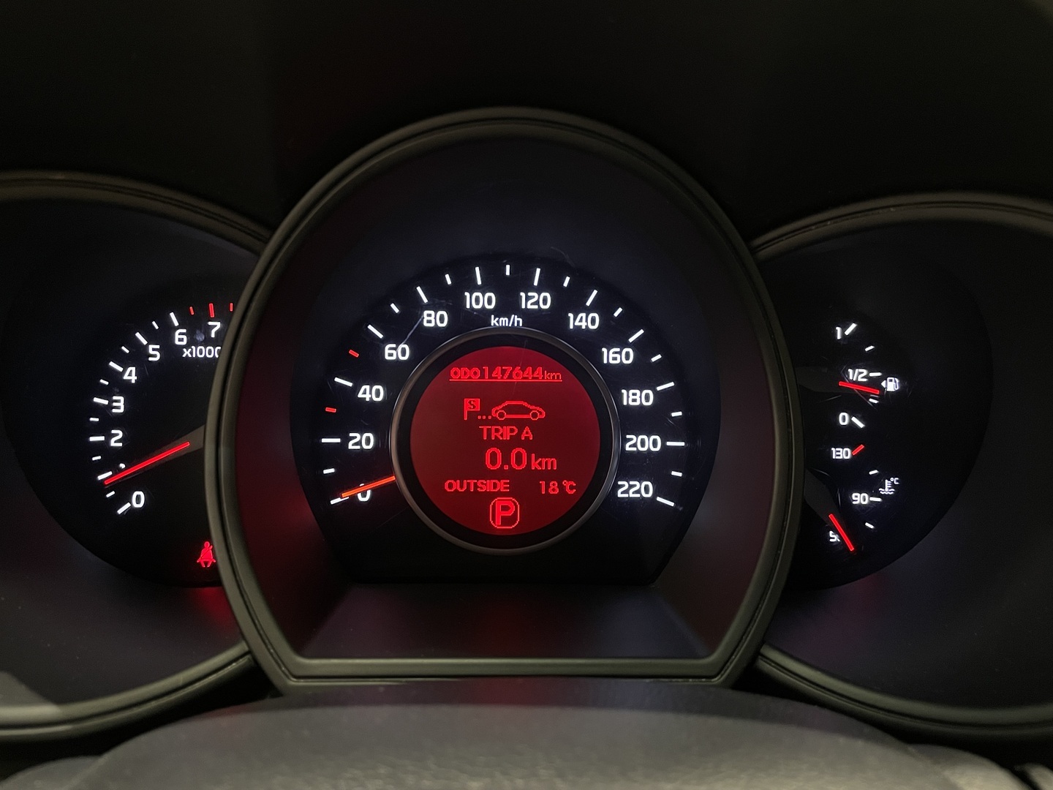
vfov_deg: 53.1
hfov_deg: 67.3
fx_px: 791
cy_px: 395
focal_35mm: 26
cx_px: 526
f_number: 1.6
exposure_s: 1/33
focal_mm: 4.2
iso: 400
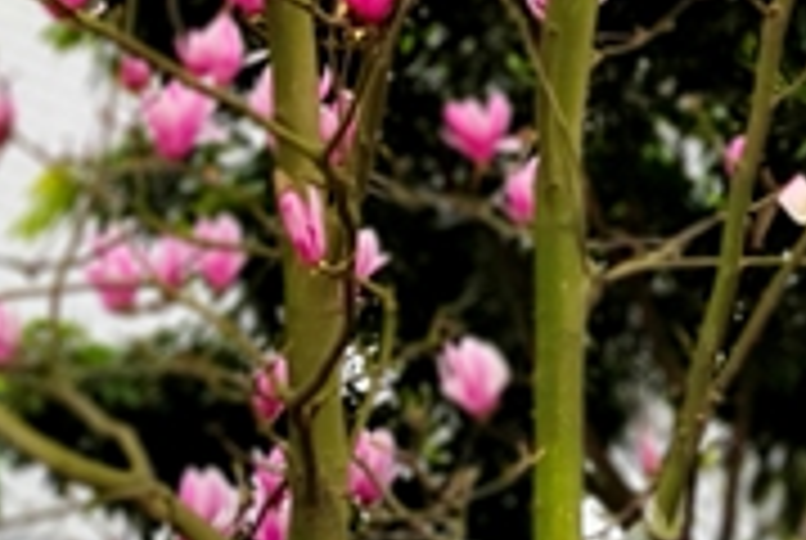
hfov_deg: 22.6
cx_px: 590
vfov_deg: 14.3
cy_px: -284
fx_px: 1996
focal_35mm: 89
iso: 50
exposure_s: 1/1917
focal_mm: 6.72
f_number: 1.69
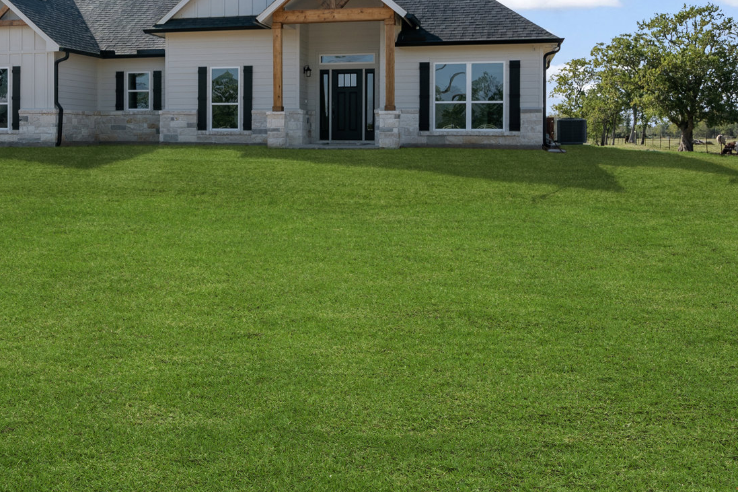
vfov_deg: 31.5
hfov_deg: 45.1
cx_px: 201
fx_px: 861
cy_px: 149
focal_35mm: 42
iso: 100
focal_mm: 16
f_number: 7.1
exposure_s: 1/200
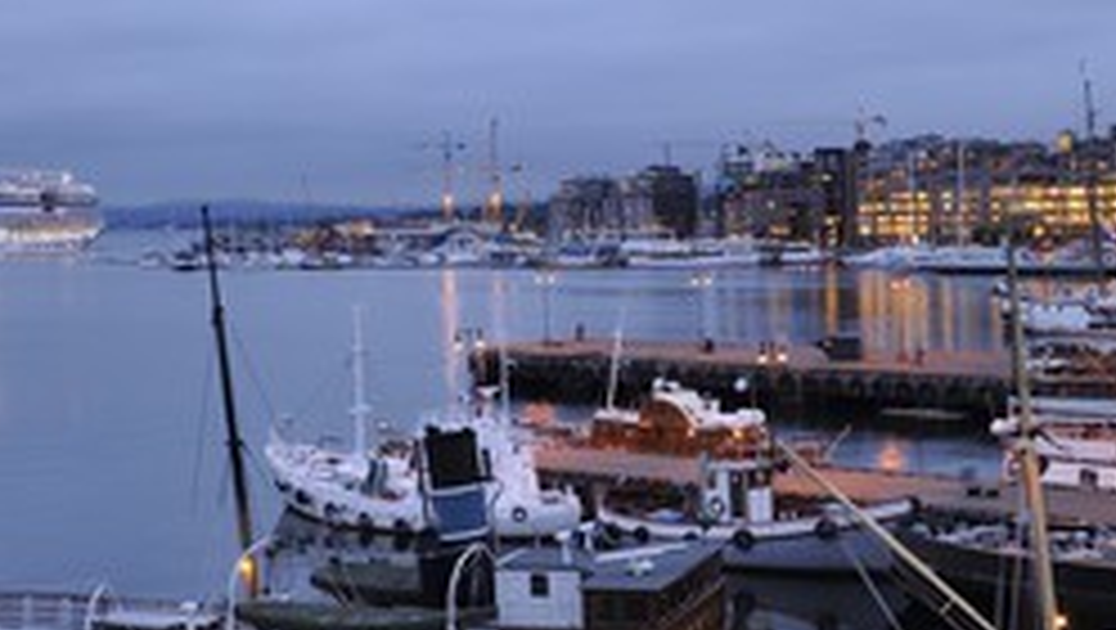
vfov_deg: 19.5
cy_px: 288
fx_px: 1836
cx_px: 648
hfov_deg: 33.7
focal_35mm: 62
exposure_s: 1/5
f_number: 4.5
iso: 400
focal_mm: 35
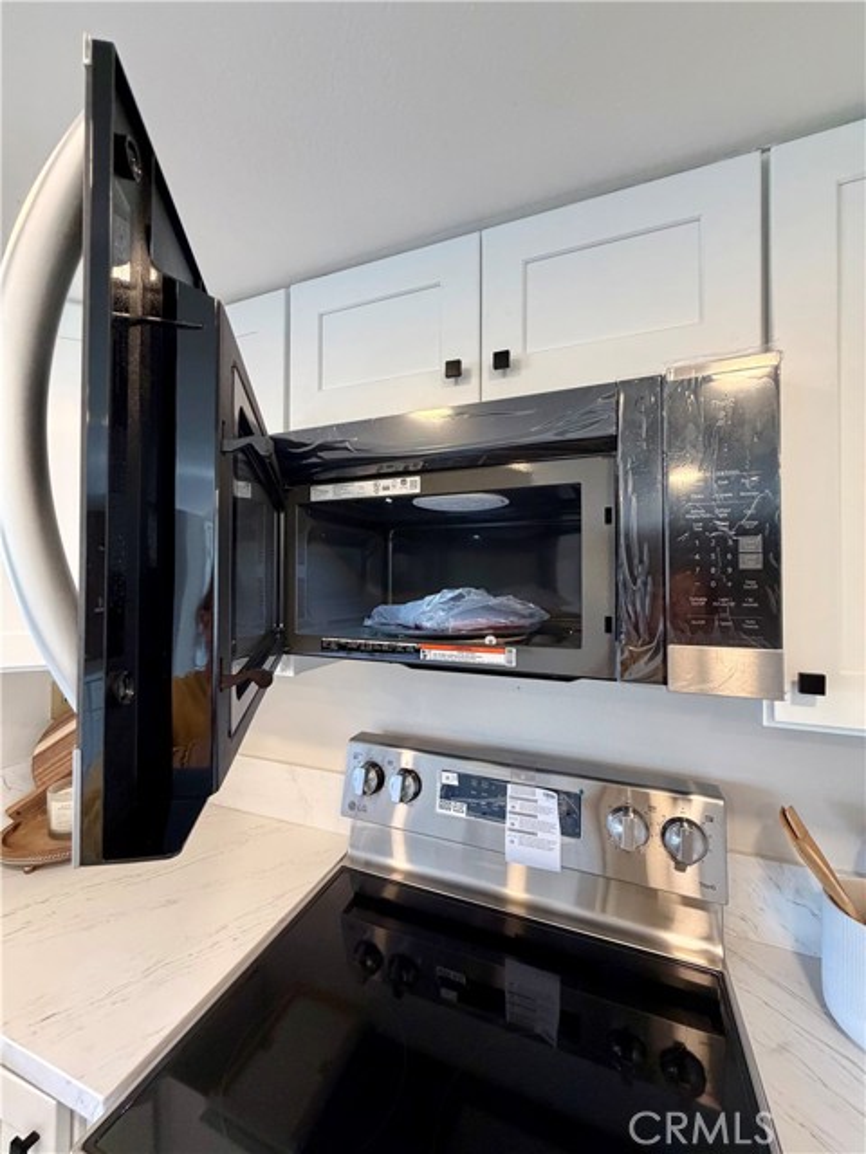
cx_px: 433
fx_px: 467
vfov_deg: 102.1
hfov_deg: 85.7
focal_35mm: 14
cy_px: 577
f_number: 2.2
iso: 320
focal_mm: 2.22
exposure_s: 1/120
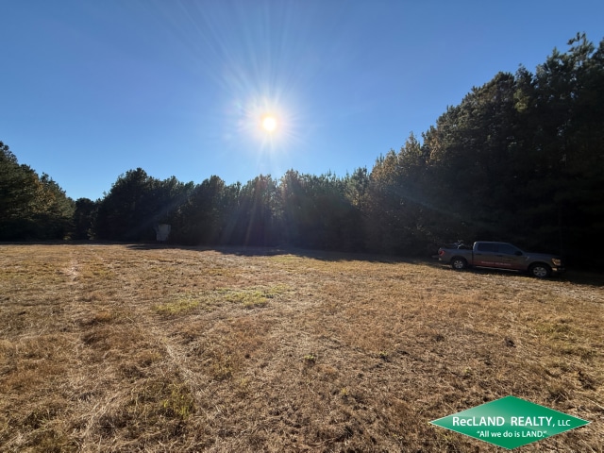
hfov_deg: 102.1
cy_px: 226
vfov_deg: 85.7
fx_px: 244
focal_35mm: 14
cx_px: 302
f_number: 2.2
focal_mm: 2.22
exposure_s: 1/3460
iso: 64
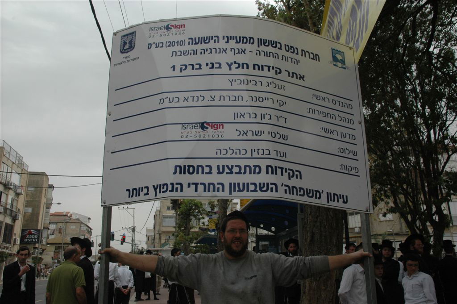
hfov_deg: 57.3
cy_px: 152
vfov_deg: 39.9
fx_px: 419
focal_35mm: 33
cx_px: 228
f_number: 11
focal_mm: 22
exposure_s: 1/500
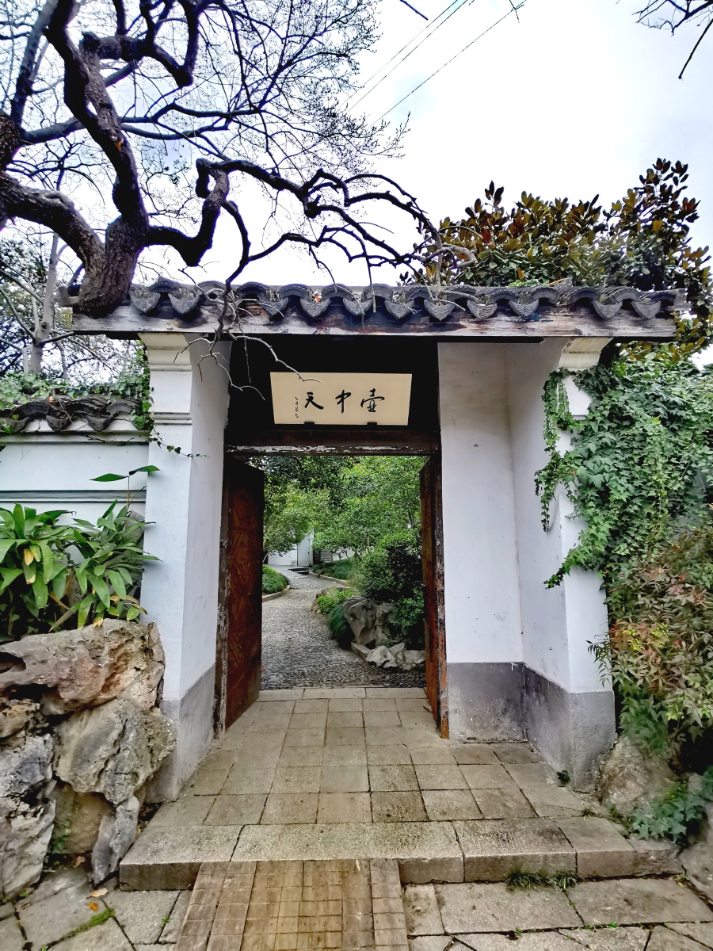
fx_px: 467
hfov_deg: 74.7
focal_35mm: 17
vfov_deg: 91.0
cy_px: 476
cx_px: 356
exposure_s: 1/100
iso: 80
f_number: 2.2
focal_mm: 2.23
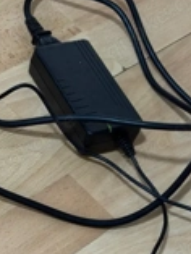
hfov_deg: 12.1
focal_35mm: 122
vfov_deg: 16.1
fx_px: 896
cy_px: 167
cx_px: 63
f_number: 1.78
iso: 640
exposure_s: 1/30
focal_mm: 6.76
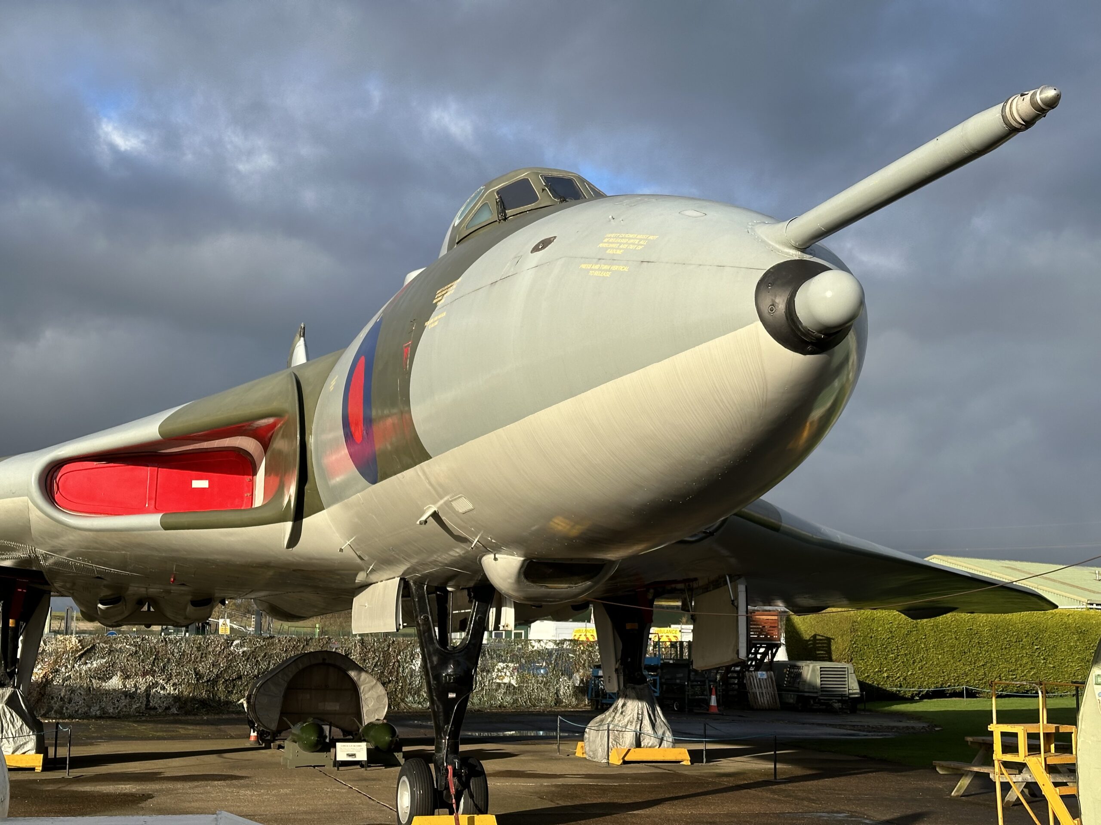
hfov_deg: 39.7
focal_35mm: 48
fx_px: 1527
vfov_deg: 30.3
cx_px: 550
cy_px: 412
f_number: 1.78
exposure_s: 1/2160
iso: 64
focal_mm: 6.86
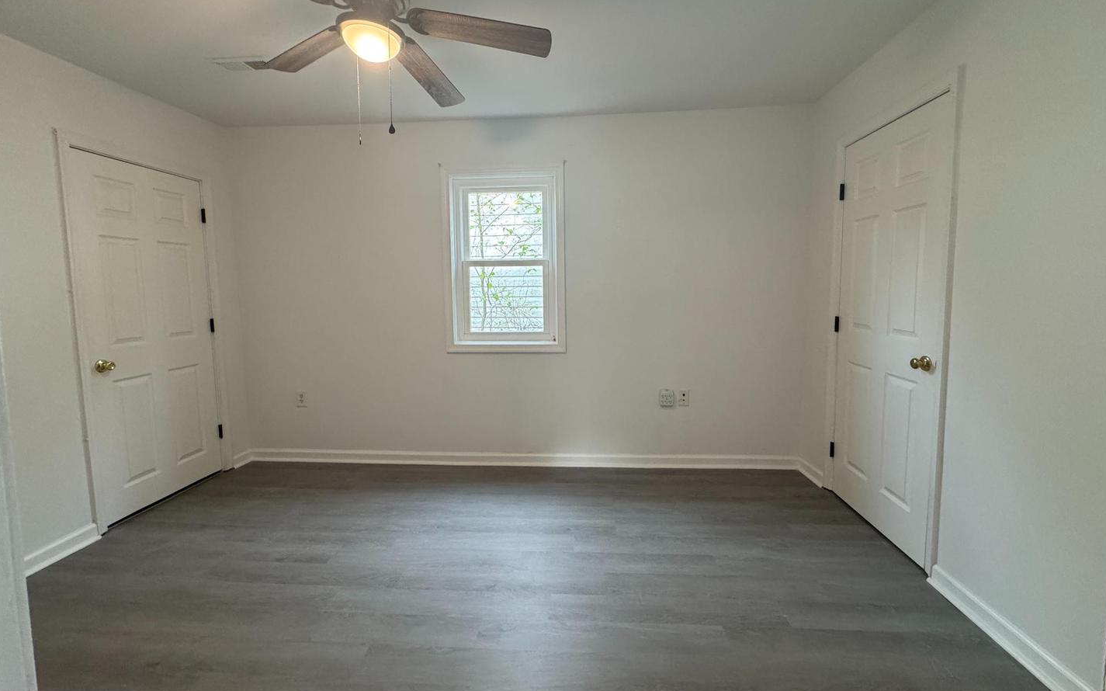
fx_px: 452
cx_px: 556
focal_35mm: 15
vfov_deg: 74.7
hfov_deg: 101.5
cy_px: 325
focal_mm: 2.22
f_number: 2.2
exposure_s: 1/60
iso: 320
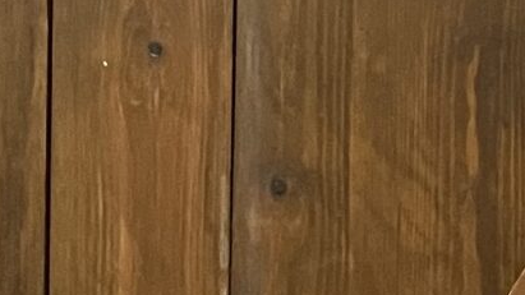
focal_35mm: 190
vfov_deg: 6.2
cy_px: -332
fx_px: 2644
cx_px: 955
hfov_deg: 10.6
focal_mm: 3.99
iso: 320
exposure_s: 1/44
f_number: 1.8
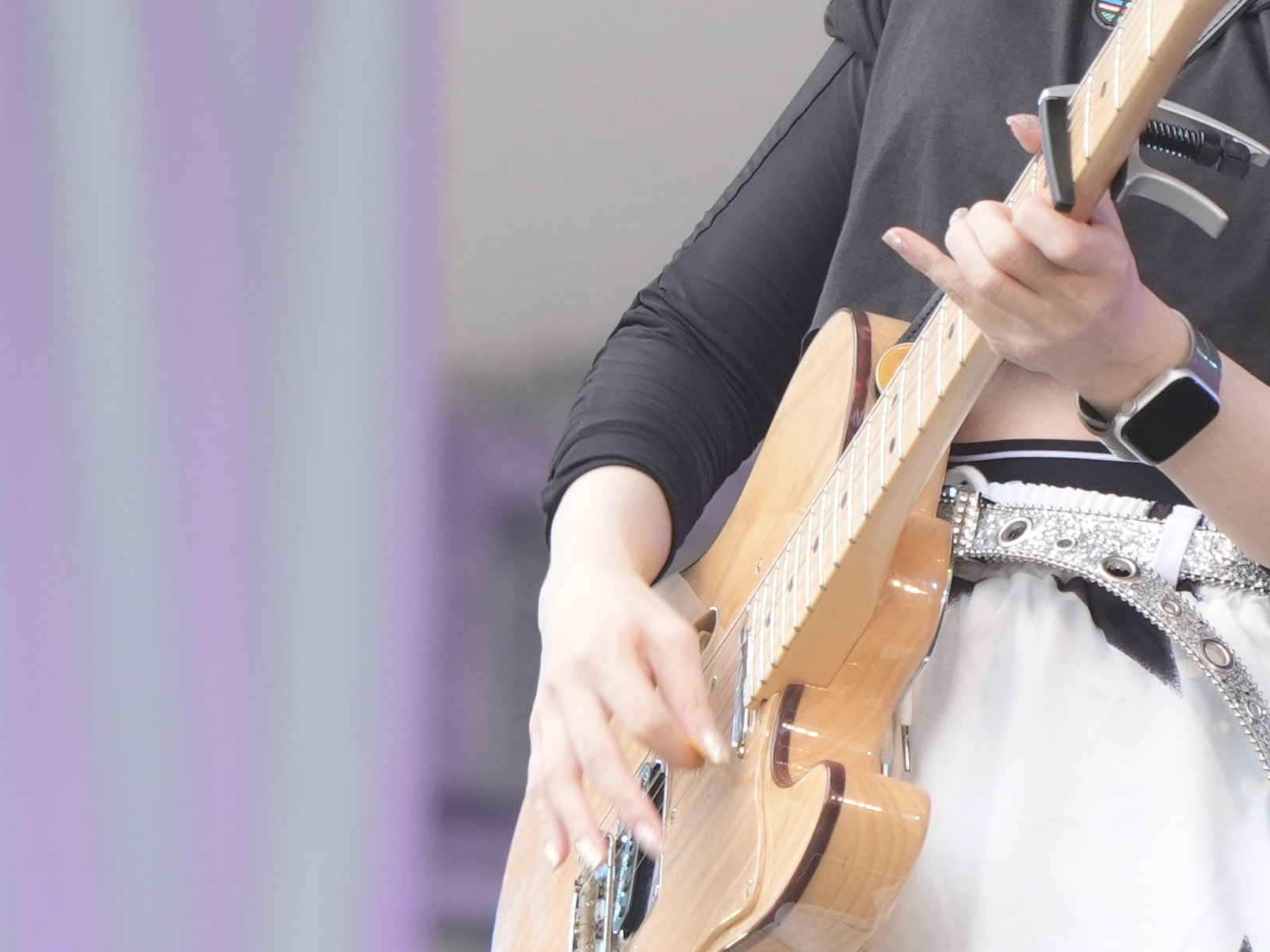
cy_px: 285
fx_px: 46774
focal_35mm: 1275
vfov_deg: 1.2
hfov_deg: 1.6
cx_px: 1466
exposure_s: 1/500
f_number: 6.3
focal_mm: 356
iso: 1000
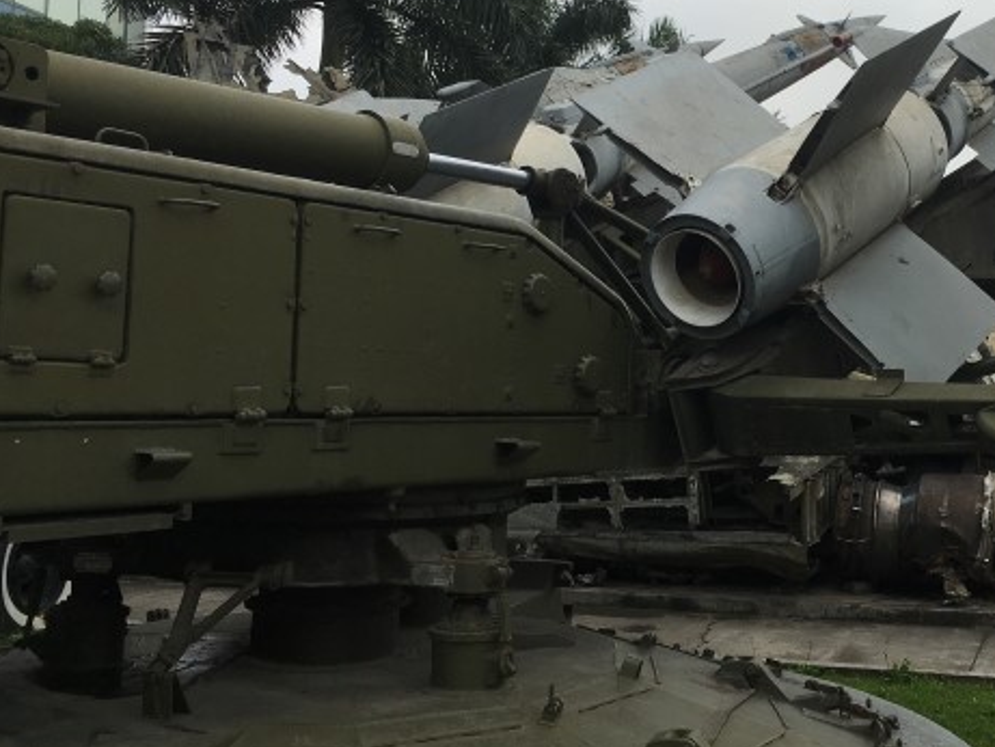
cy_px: 294
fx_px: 1351
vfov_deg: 30.8
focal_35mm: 47
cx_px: 728
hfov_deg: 39.5
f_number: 2.2
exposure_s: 1/1832
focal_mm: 4.15
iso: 25
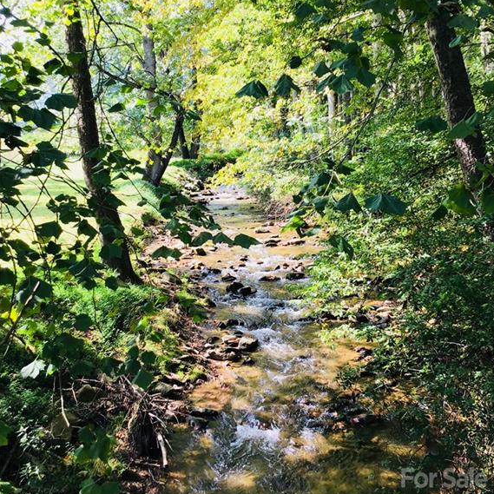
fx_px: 597
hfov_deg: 44.9
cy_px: 206
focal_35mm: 37
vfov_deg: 44.8
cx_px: 249
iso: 25
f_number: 2.4
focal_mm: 3.3
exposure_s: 1/120
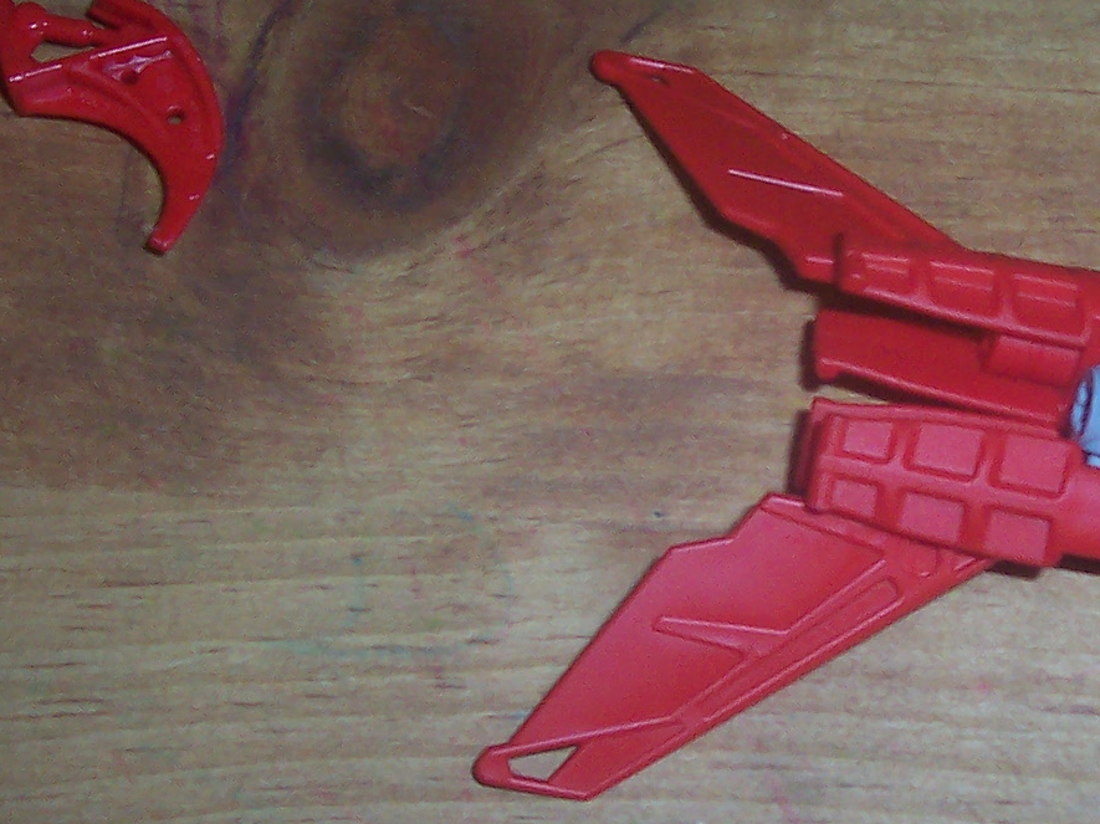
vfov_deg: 17.3
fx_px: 2700
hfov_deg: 22.8
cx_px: 820
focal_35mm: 85
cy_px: 537
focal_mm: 5.6
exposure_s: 1/60
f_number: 2.8
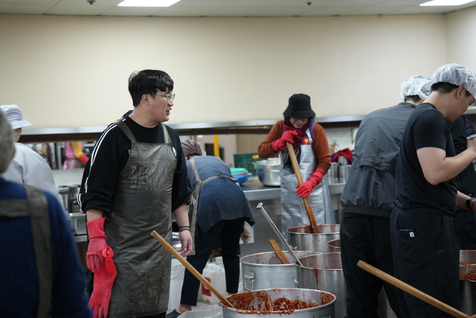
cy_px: 159
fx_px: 925
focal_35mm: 70
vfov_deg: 19.5
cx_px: 238
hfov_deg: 28.8
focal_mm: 70
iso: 2000
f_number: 2.8
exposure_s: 1/320
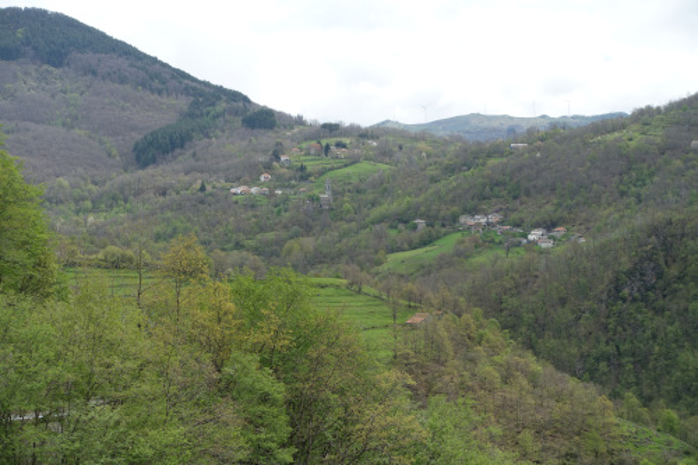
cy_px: 232
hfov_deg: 28.9
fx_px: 1357
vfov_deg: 19.4
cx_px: 349
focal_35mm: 70
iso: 125
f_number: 5.6
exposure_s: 1/250
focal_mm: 25.7
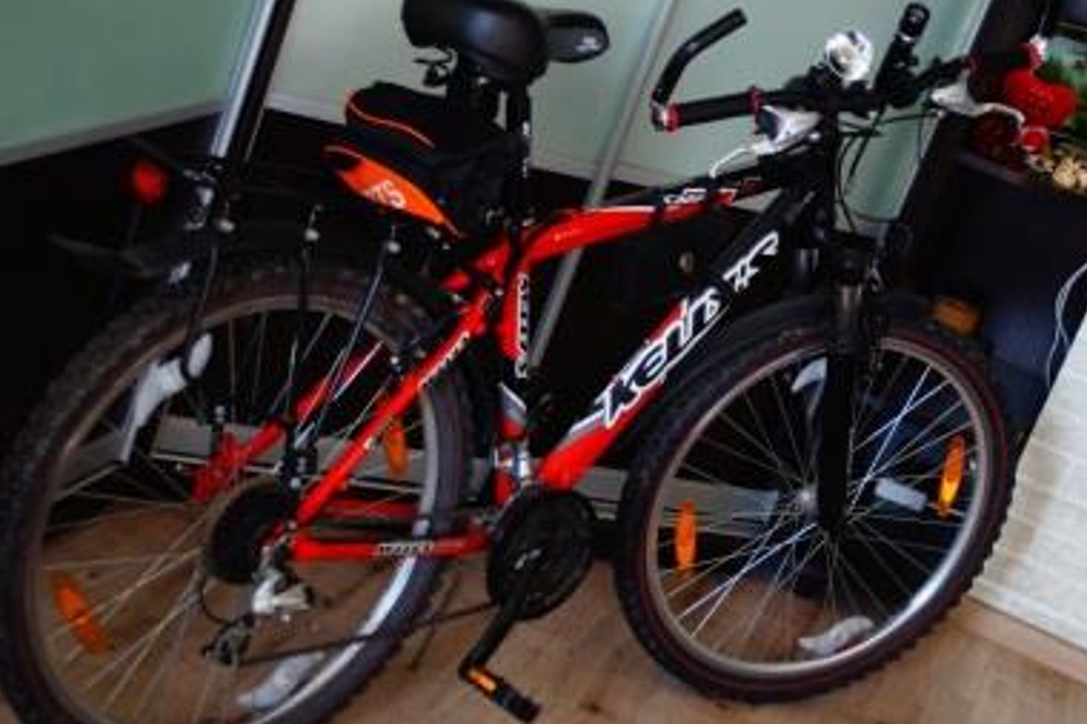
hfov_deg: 25.7
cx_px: 595
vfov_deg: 17.3
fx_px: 2384
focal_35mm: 79
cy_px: 378
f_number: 4
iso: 200
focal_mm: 45
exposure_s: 1/20
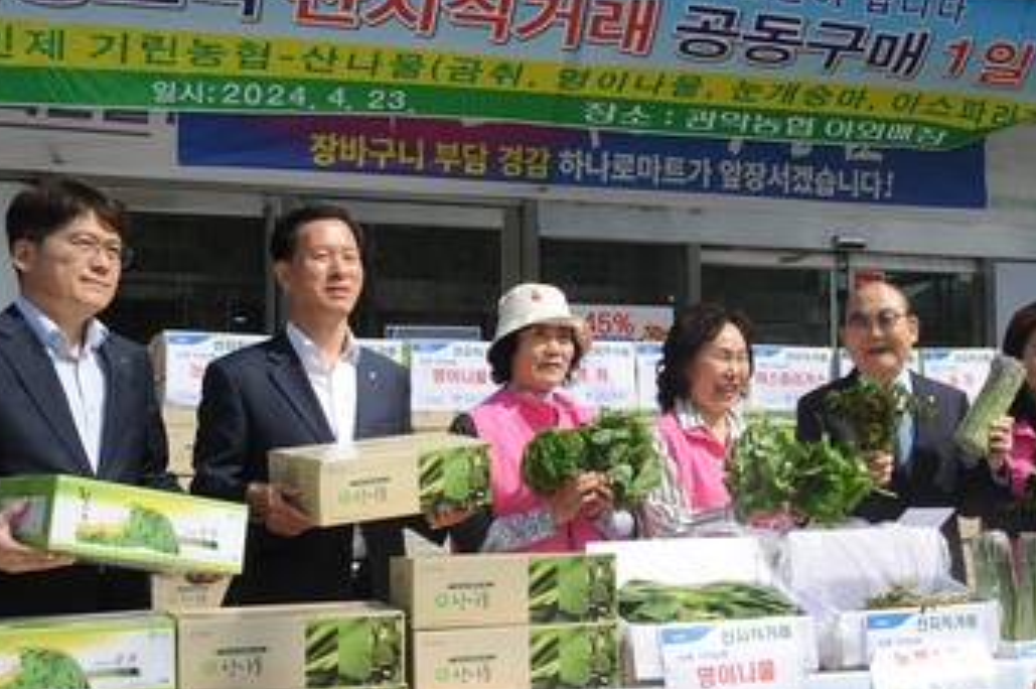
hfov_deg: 35.0
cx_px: 761
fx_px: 1610
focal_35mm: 56
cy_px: 416
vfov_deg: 24.1
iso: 200
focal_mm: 32
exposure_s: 1/200
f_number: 13
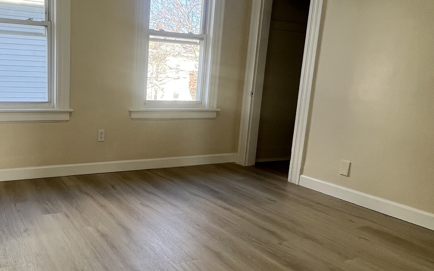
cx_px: 118
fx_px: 343
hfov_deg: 61.7
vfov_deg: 43.1
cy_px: 151
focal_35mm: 29
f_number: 1.8
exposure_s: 1/120
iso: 50
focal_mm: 1.57
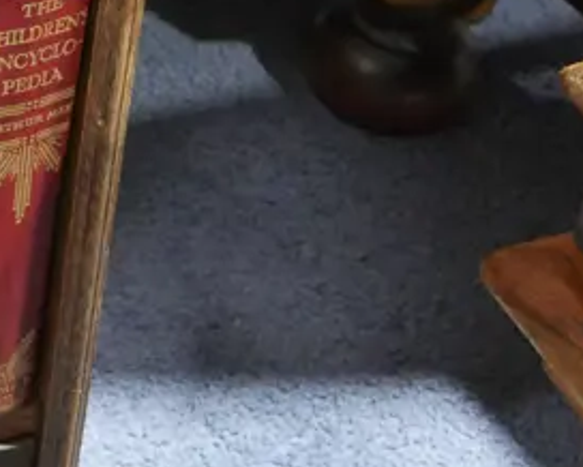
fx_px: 2538
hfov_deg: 12.6
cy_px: -255
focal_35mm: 147
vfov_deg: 10.1
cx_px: -233
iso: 3200
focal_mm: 20
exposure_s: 1/60
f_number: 4.4
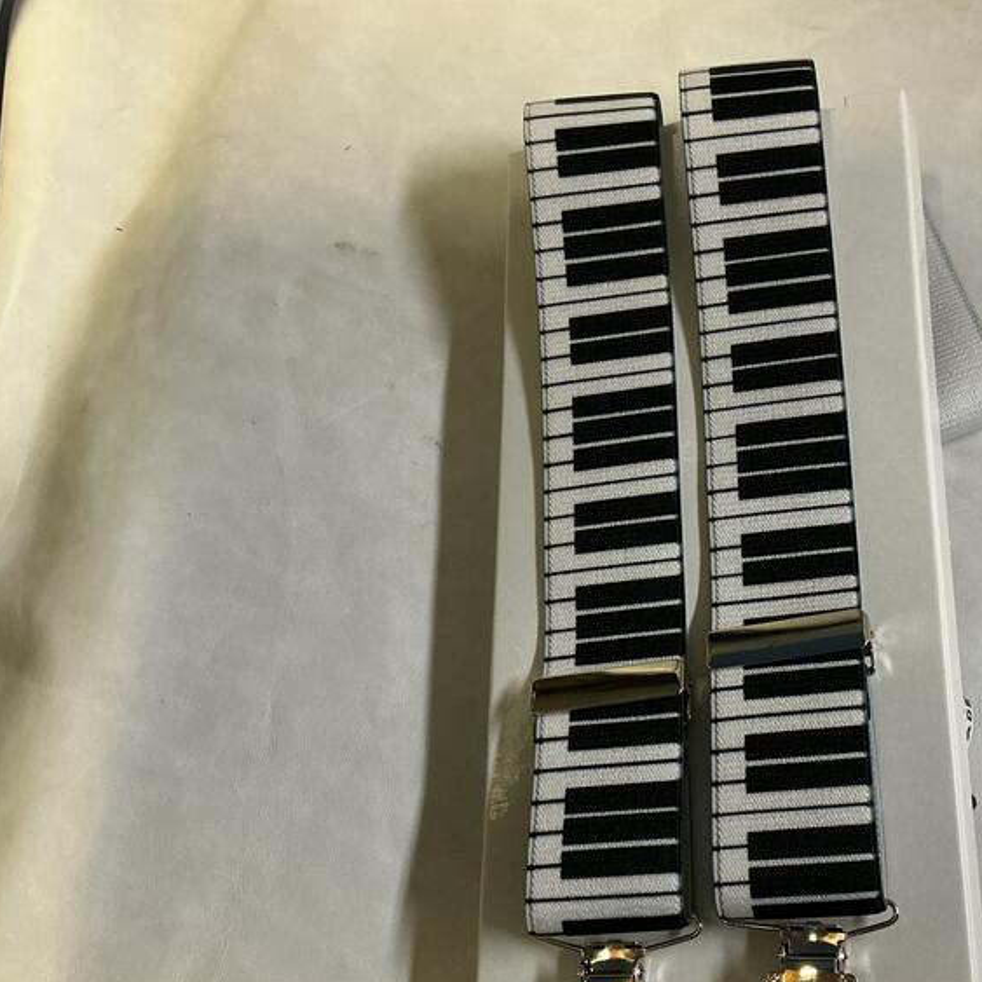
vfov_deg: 40.8
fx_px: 1316
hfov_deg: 39.9
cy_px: 585
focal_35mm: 41
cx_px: 720
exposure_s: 1/50
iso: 125
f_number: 1.8
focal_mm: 3
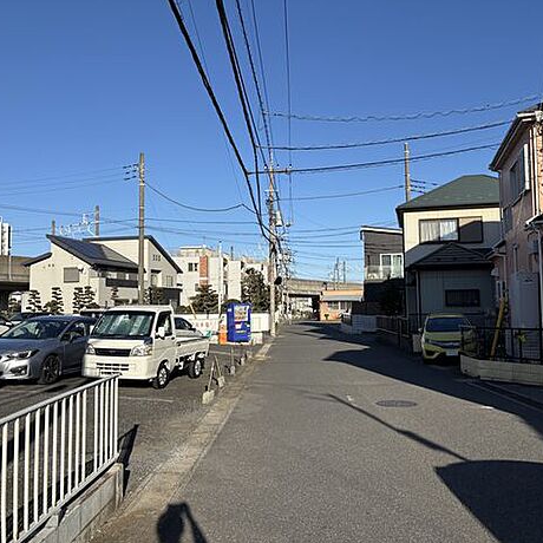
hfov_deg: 52.5
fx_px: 550
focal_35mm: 31
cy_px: 272
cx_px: 280
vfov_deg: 52.5
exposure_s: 1/4082
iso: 50
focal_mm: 5.96
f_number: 1.6
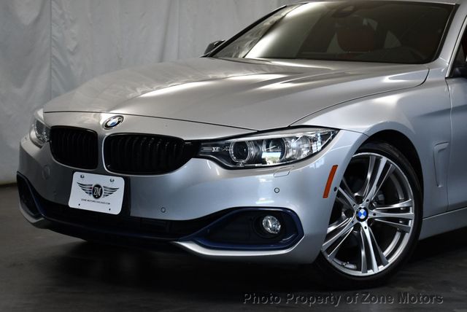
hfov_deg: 25.3
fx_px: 1039
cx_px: 234
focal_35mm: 80
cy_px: 156
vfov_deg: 17.1
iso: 800
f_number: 4.8
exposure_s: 1/200
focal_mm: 40
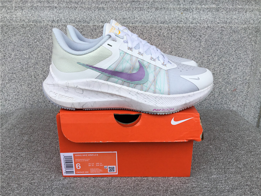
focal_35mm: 31
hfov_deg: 58.4
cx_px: 130
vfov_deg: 45.4
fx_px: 234
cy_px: 98
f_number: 2.4
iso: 25
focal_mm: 3.3
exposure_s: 1/324
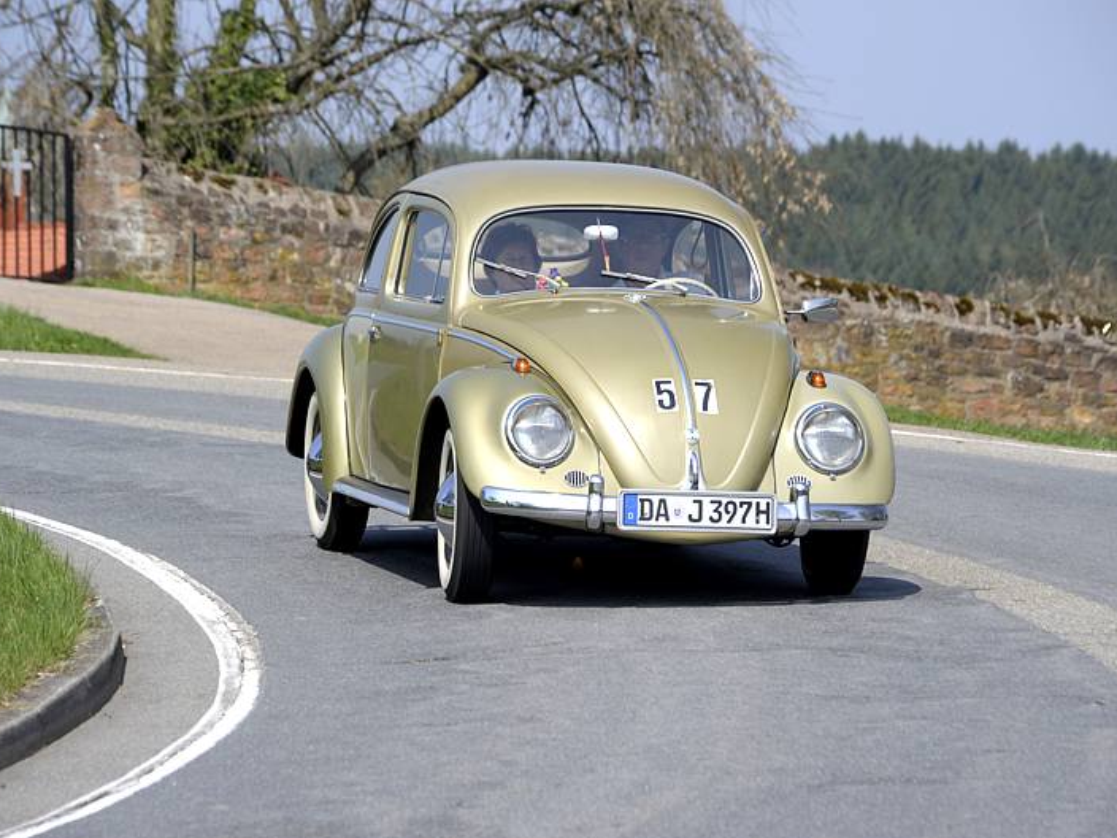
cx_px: 558
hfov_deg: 9.3
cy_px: 421
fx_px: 6873
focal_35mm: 213
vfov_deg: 7.0
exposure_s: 1/320
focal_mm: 195
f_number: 11
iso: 200
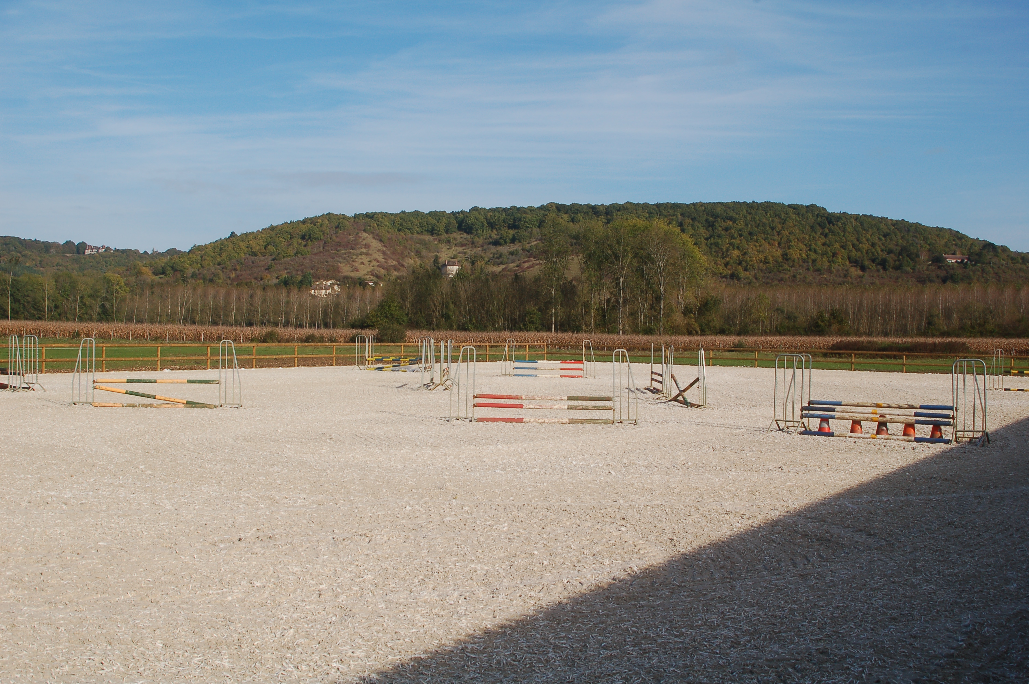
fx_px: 1114
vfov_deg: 34.1
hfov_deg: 49.6
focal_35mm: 39
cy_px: 342
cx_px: 514
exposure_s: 1/320
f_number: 10
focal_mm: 26
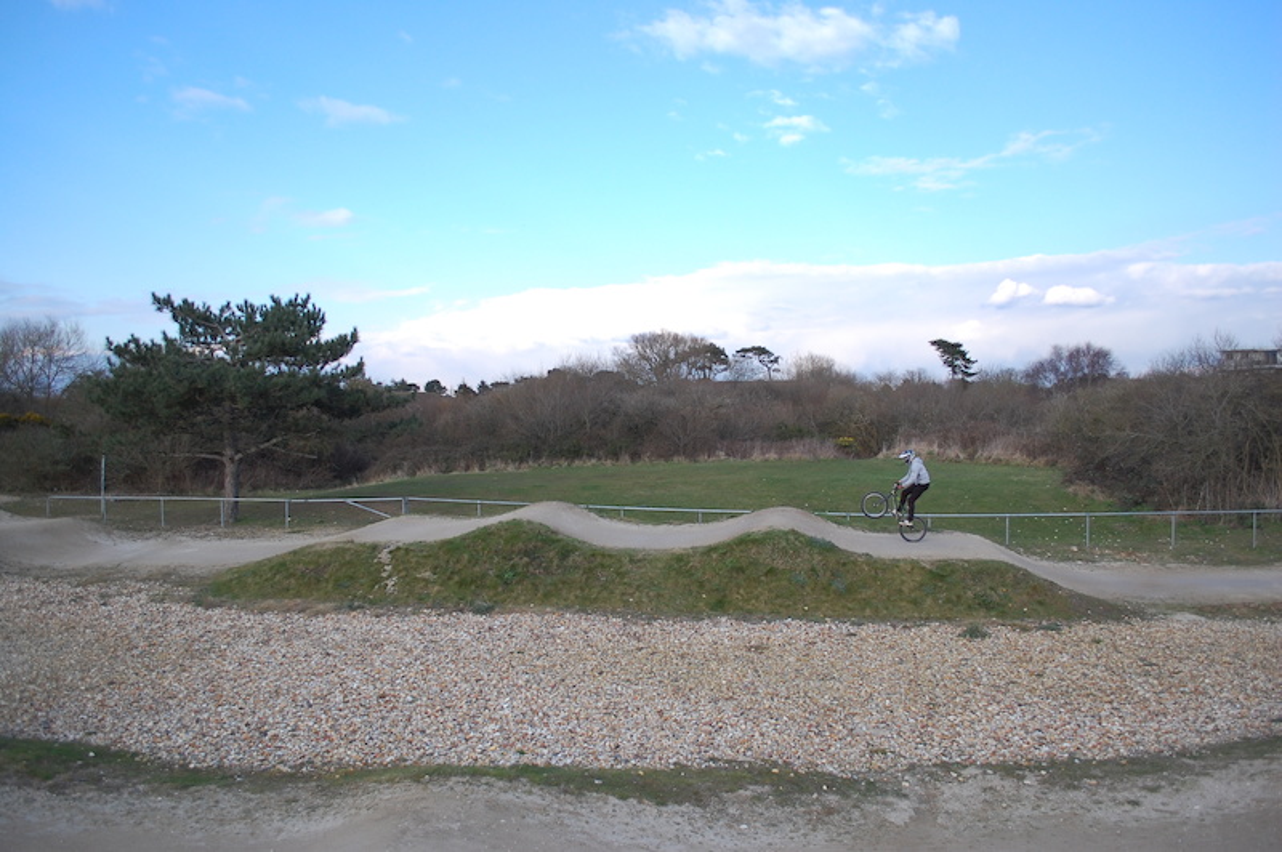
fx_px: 961
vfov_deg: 47.9
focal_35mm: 27
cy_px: 426
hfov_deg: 67.4
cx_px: 641
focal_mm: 18
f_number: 4
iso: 400
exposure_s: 1/1000
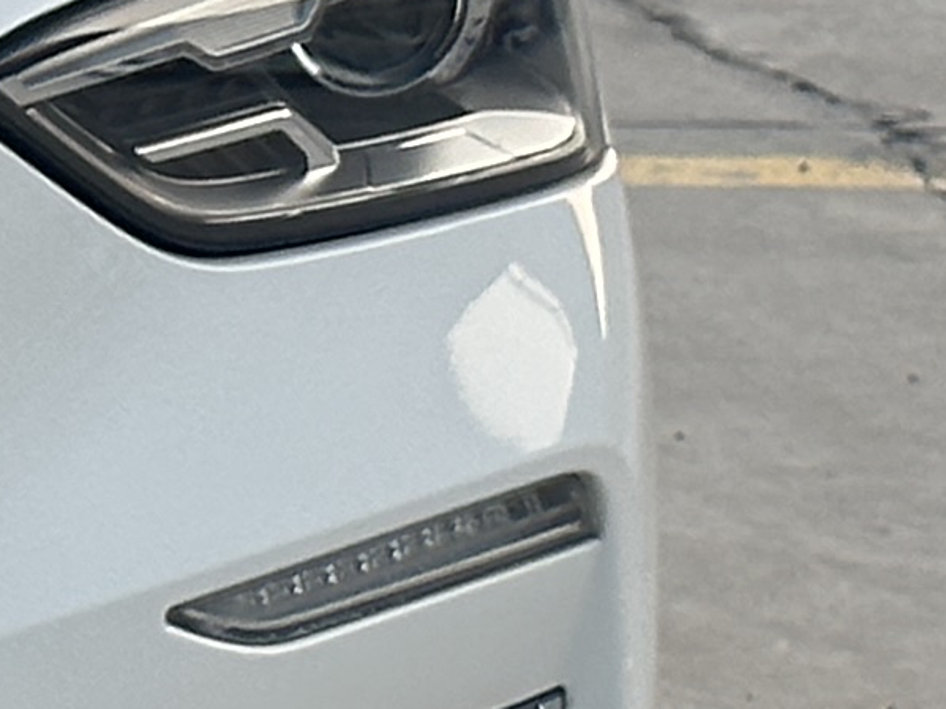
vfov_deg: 4.6
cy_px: 221
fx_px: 8825
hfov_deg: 5.8
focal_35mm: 323
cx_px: -1641
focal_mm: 6.86
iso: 64
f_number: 1.78
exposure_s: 1/587
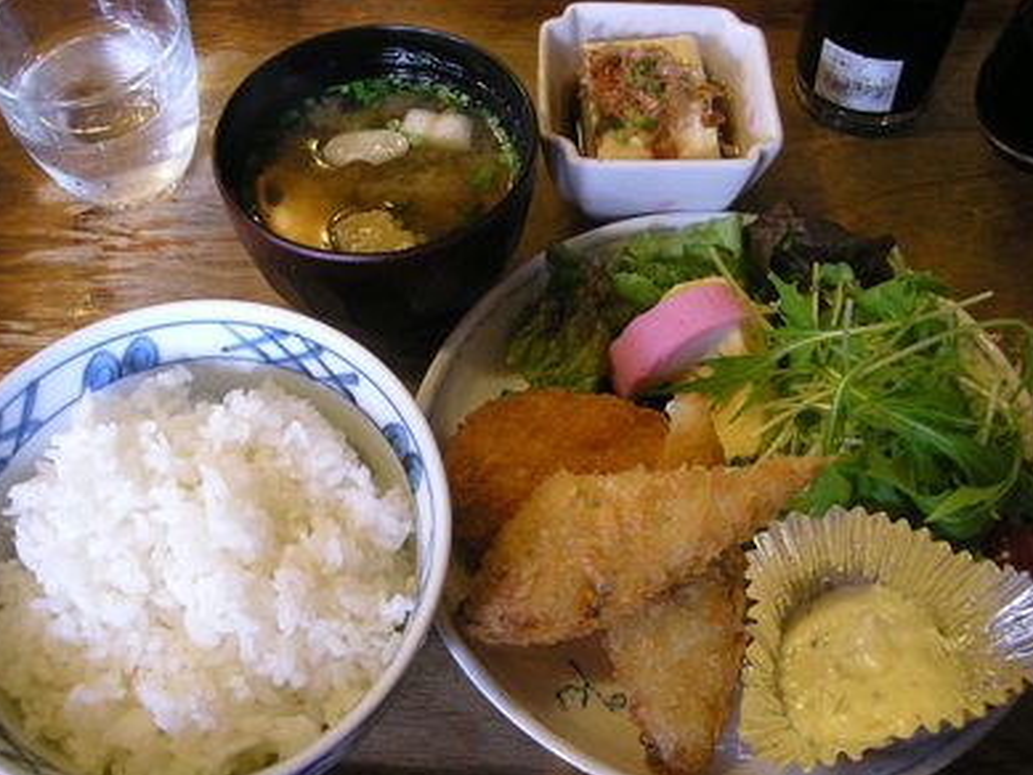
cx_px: 510
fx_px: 1075
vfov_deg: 39.7
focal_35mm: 36
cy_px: 388
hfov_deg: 51.3
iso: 200
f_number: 2.8
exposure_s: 1/17.6
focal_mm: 5.8
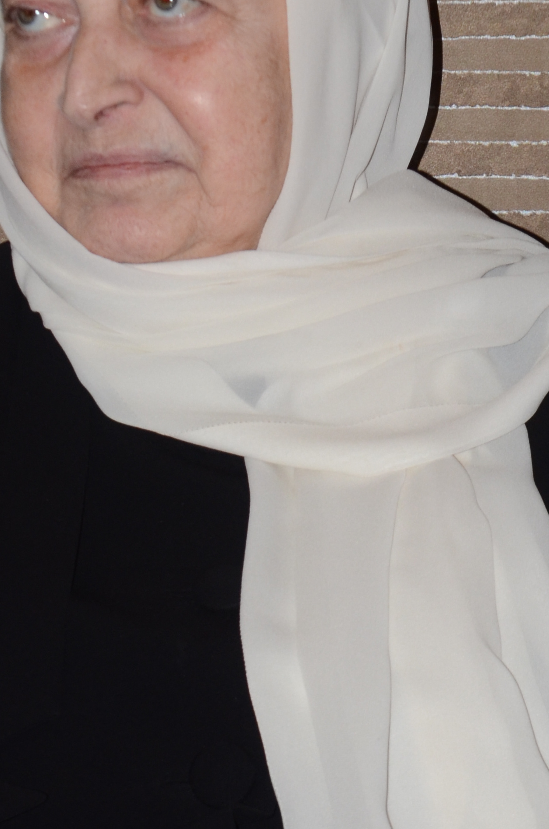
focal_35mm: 336
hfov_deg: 4.1
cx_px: 164
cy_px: 324
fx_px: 7721
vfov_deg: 6.1
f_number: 5.6
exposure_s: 1/250
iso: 500
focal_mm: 86
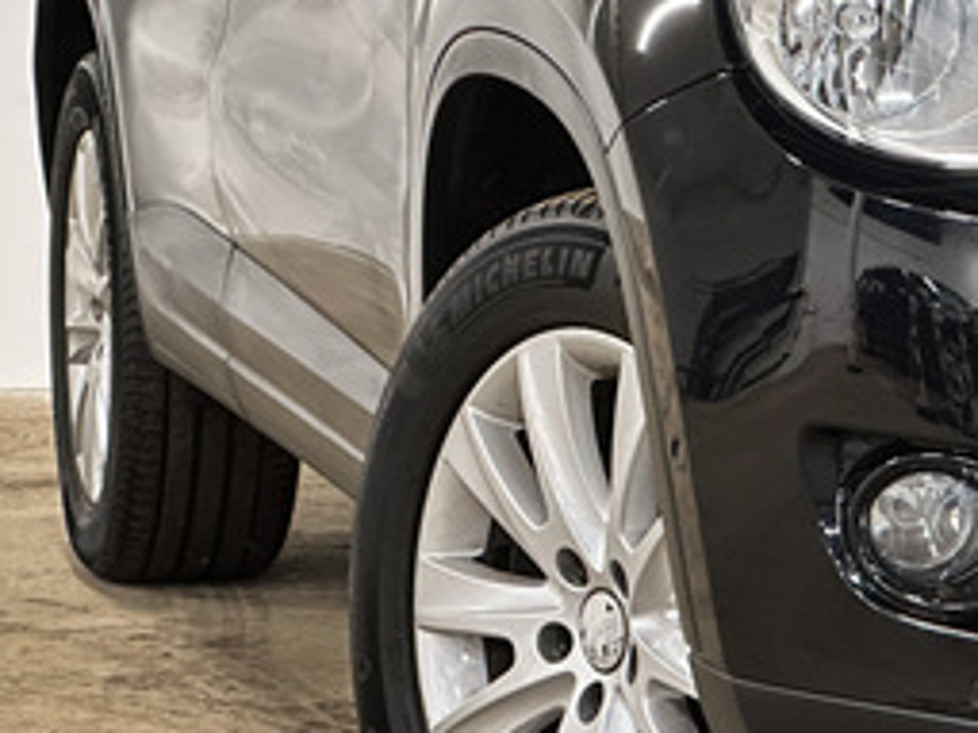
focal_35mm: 181
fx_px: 5111
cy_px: 253
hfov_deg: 10.8
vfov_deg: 8.2
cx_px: 1085
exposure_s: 1/35
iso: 800
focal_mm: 9
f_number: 2.8
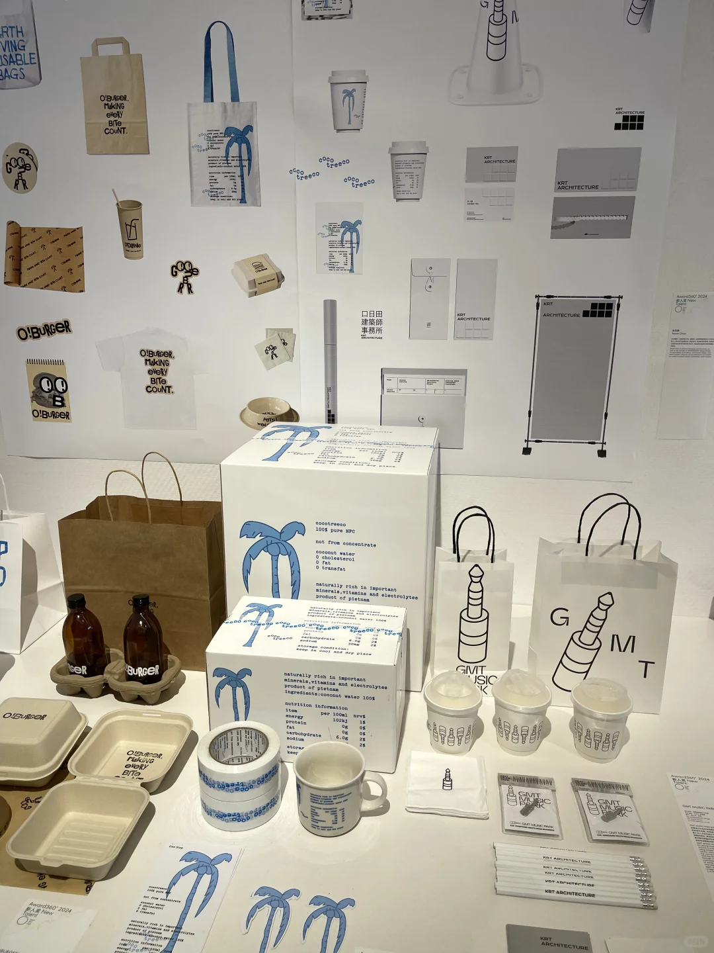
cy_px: 476
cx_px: 357
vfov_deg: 69.4
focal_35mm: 25
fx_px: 688
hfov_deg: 54.9
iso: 32
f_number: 1.6
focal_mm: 5.1
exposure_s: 1/273
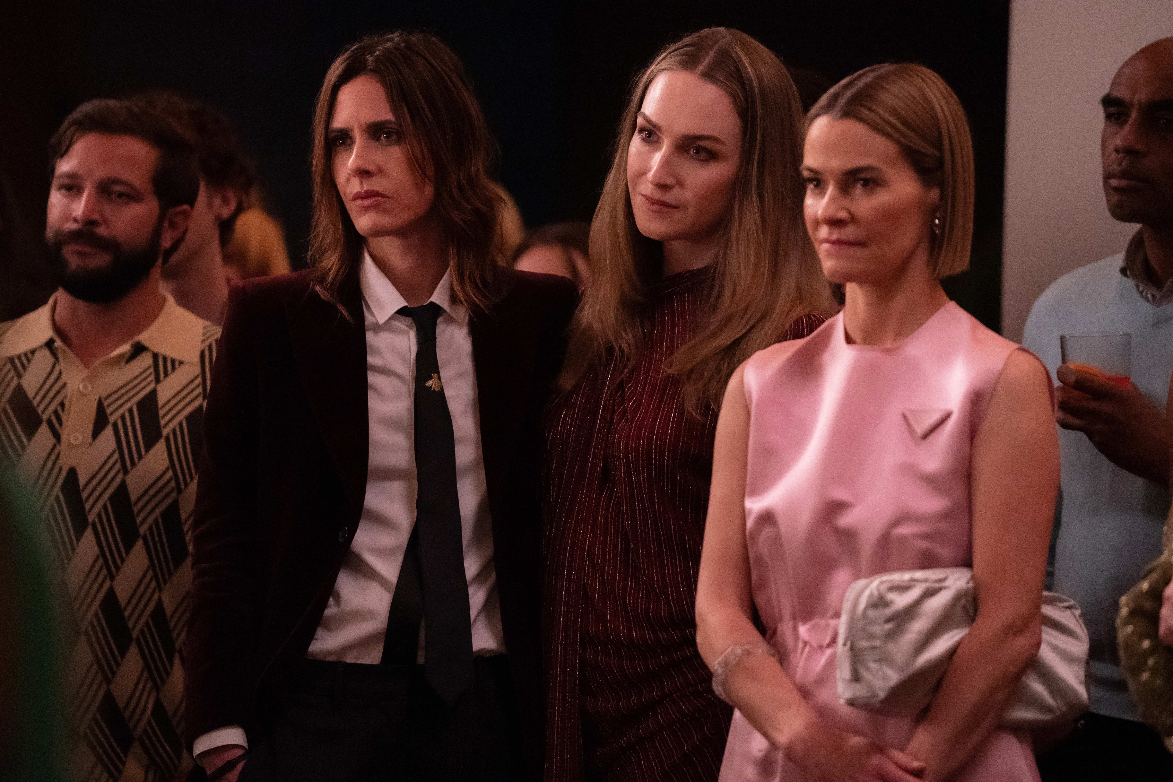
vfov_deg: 7.3
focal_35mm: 189
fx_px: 6158
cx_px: 586
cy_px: 391
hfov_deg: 10.9
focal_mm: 189
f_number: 3.2
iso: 12800
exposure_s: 1/100
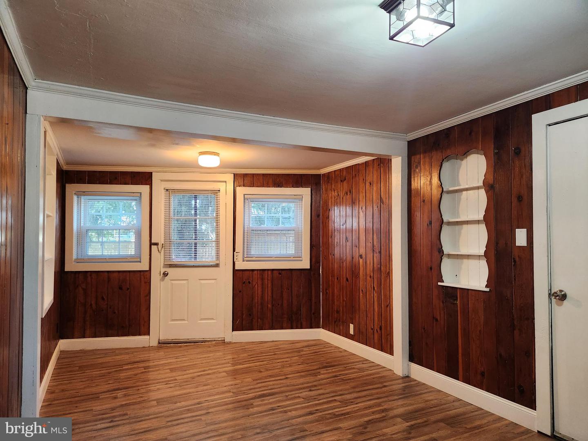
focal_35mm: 23
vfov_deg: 58.9
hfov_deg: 73.9
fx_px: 391
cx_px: 294
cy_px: 220
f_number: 1.8
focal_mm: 5.4
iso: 400
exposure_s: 1/120
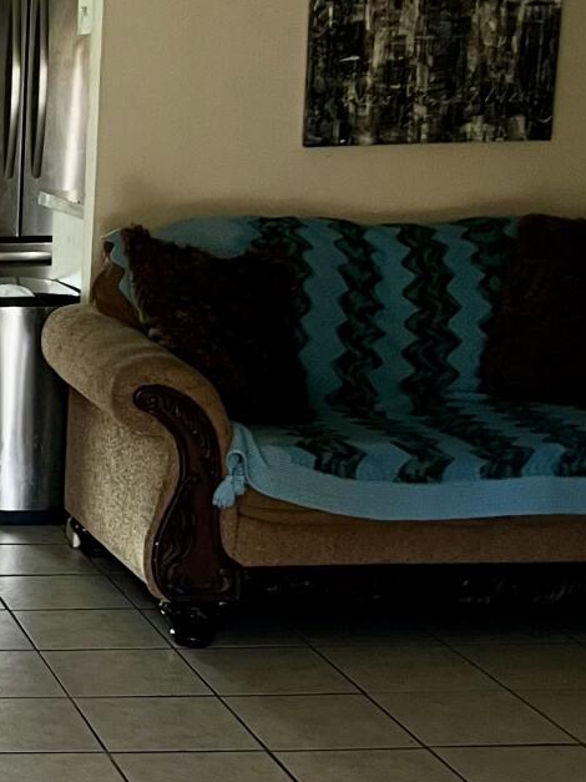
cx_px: -291
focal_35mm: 83
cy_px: 465
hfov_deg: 16.3
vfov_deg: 23.5
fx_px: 1874
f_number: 1.5
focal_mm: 5.7
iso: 125
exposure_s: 1/73
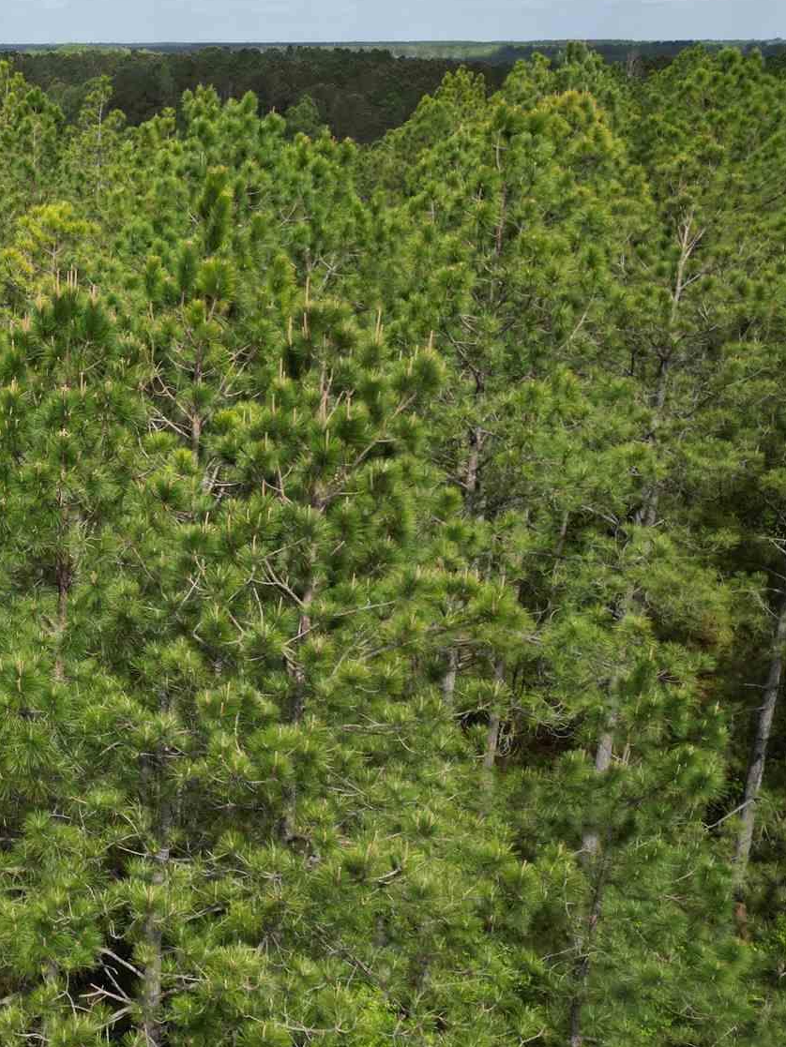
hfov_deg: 30.3
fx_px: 1332
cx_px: -19
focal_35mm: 44
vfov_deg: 42.9
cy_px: 481
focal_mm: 6.72
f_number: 1.7
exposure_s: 1/2500
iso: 110
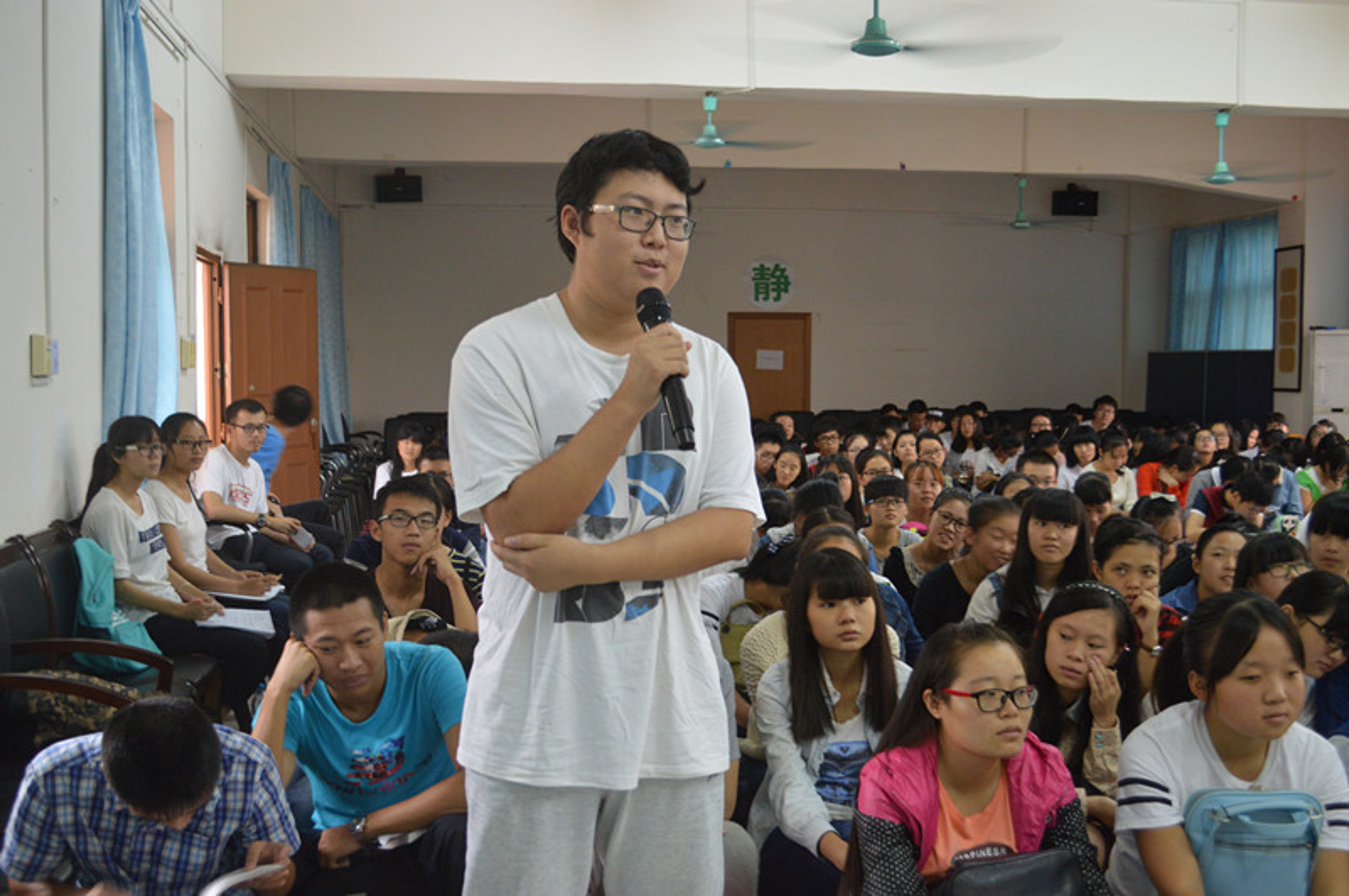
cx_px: 674
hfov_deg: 49.6
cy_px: 448
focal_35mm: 39
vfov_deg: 34.1
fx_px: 1459
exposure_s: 1/15
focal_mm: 26
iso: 800
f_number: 4.2
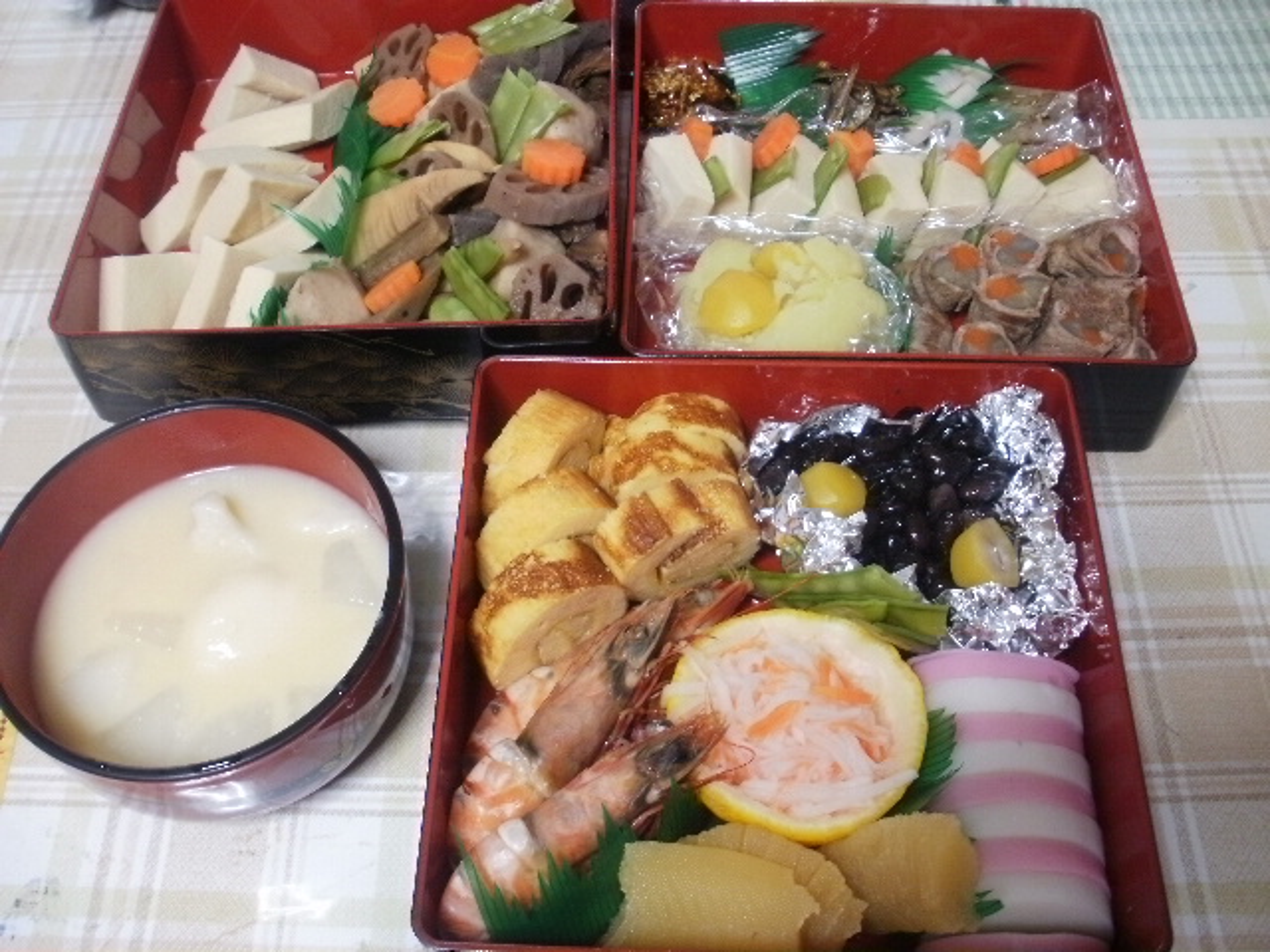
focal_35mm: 36
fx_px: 1321
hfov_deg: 51.4
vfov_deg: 39.7
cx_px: 635
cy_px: 476
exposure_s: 1/5
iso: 125
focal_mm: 6.3
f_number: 3.5
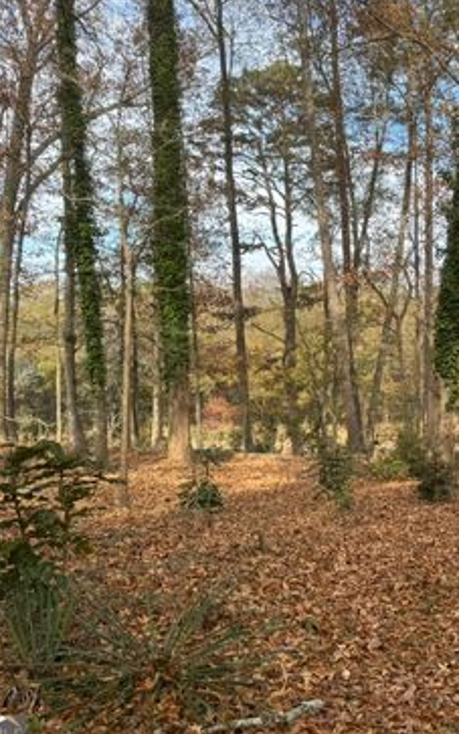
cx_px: 419
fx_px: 700
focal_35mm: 35
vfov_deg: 55.3
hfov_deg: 34.2
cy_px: 373
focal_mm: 6.76
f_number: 1.78
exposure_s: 1/842
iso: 80
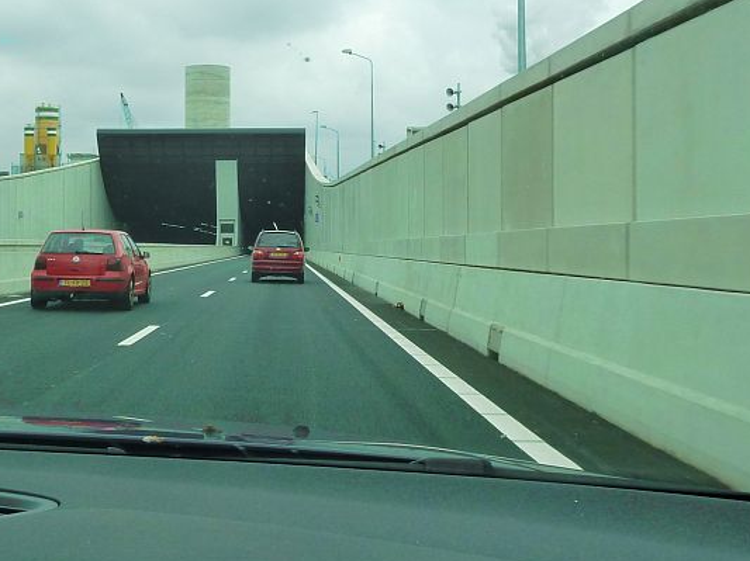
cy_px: 196
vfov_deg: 30.1
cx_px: 270
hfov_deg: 39.4
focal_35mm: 48
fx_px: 1039
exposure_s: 1/250
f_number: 4
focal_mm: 4.1
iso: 125
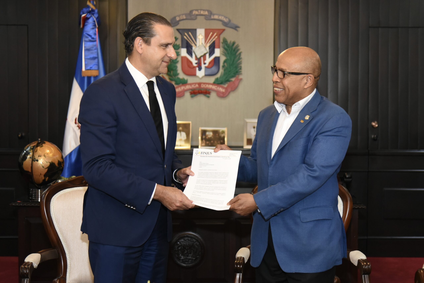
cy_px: 142
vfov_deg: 23.4
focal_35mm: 58
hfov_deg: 34.5
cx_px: 212
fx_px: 683
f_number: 4
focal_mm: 58
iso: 3200
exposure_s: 1/100
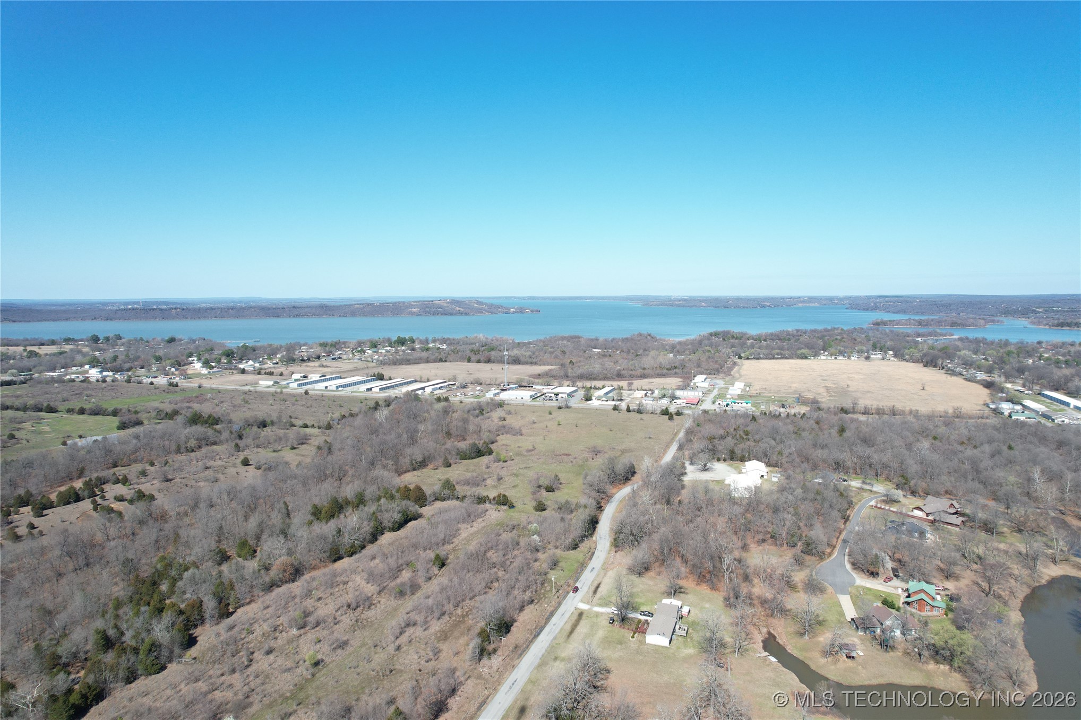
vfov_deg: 57.2
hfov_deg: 78.6
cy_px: 360
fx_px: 661
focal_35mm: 22
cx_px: 540
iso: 200
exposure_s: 1/2500
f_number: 2.8
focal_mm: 8.38
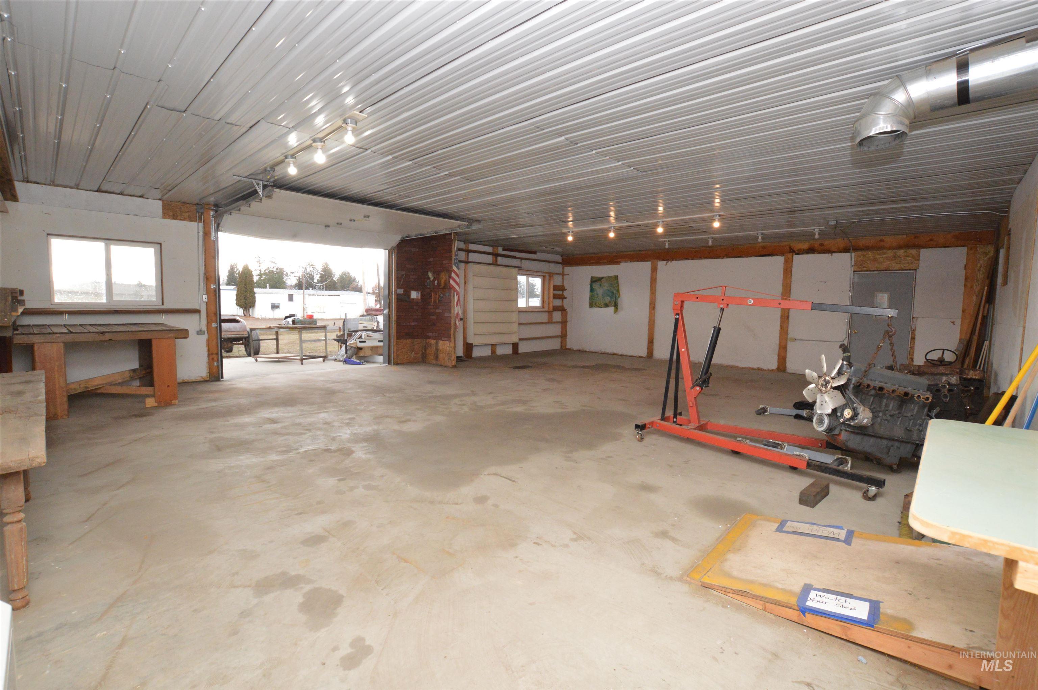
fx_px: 432
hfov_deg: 100.4
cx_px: 519
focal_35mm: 15
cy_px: 345
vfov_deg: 77.2
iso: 1600
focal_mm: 10
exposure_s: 1/200
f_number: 8
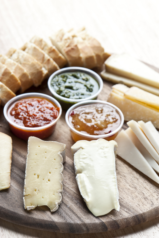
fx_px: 696
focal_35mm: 105
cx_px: 80
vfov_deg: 19.5
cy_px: 119
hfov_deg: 13.0
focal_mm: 105
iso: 200
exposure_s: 1/40
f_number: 11
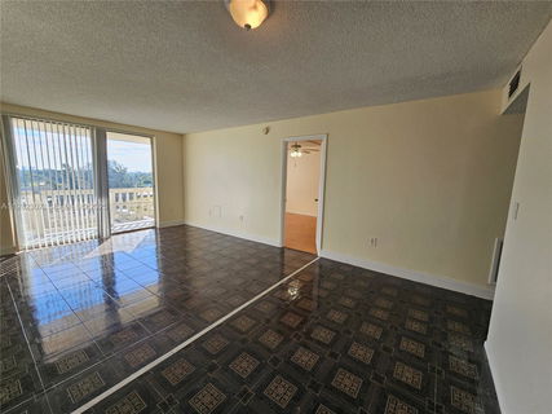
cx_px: 276
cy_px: 207
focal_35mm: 13
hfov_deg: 106.2
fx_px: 207
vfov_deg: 89.9
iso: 50
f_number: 2.2
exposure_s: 1/308
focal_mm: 2.2
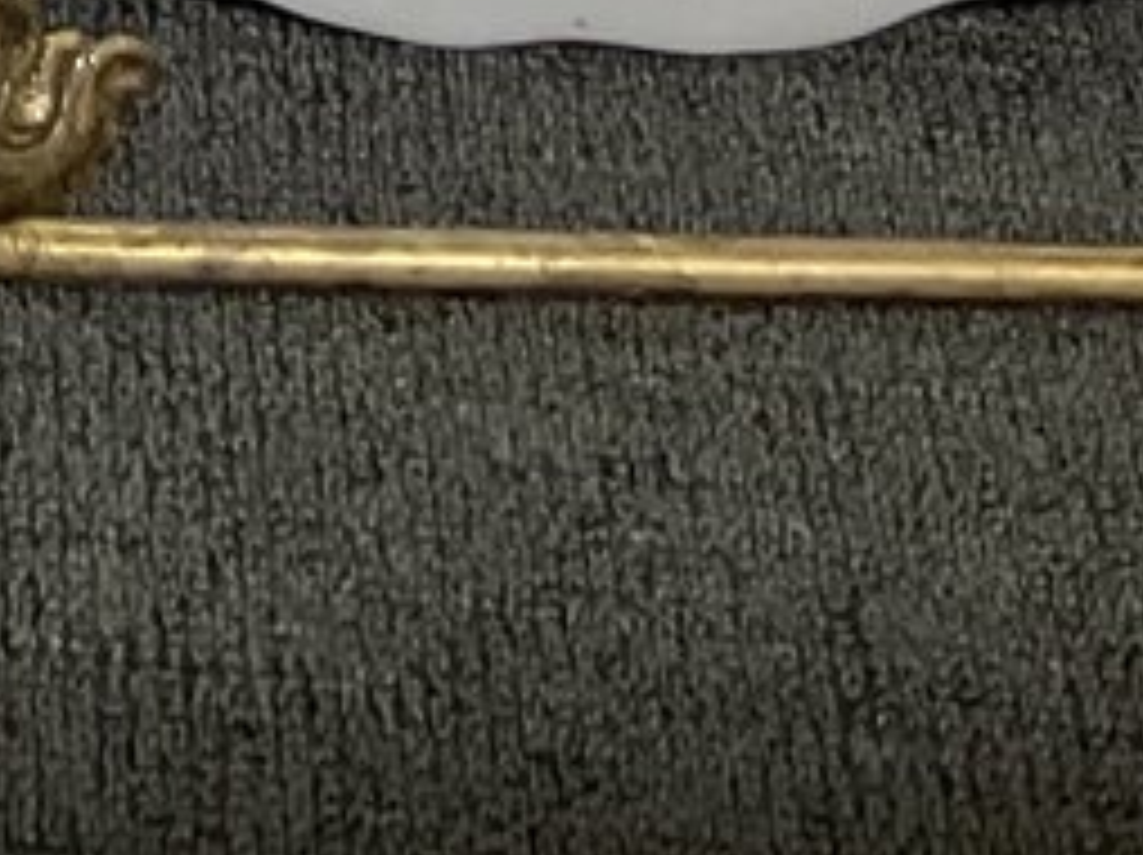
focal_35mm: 173
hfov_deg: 10.8
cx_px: -821
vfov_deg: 7.6
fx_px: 5707
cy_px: -1649
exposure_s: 1/120
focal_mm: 3
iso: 32
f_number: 1.8
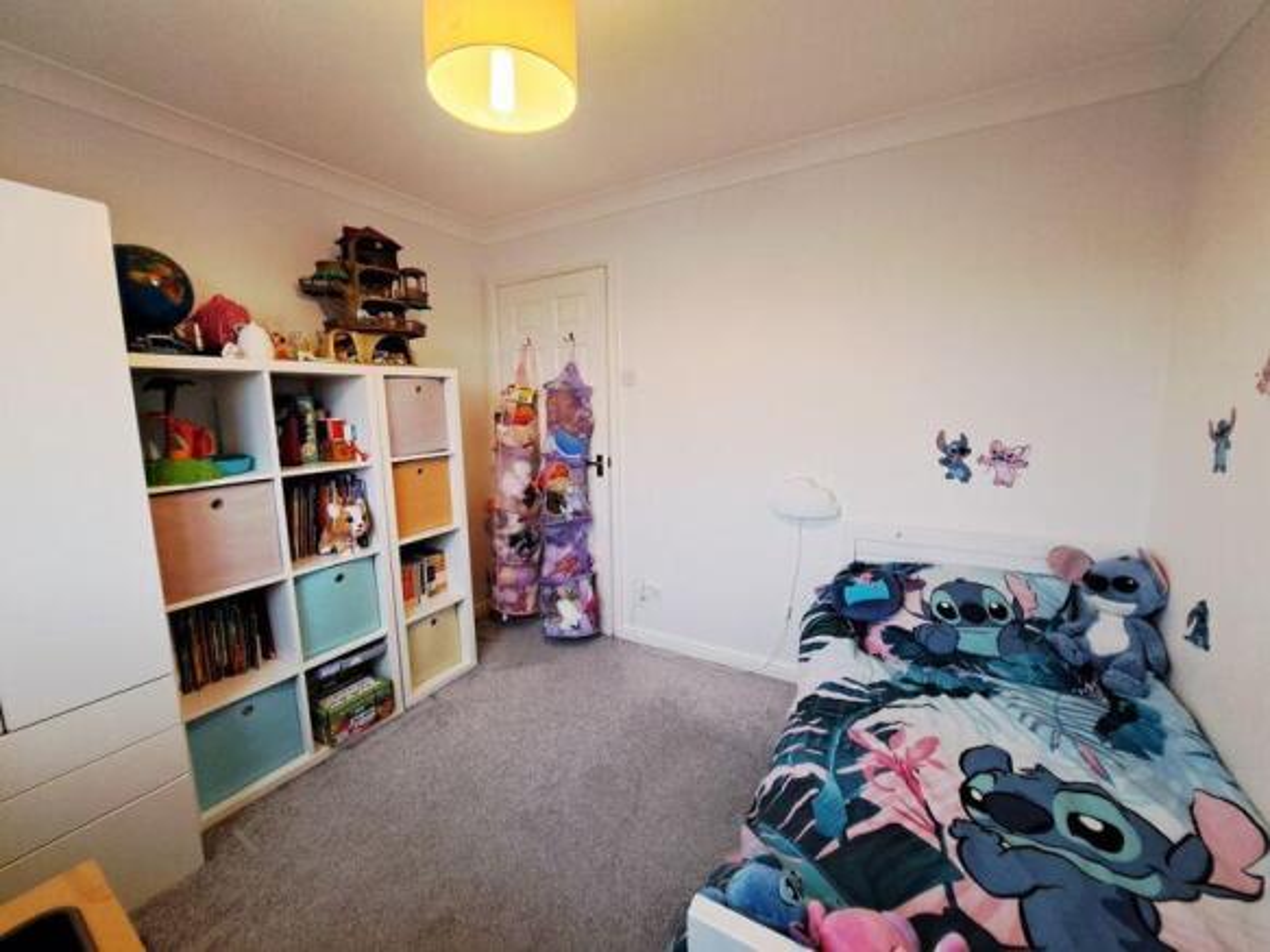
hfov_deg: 106.2
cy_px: 476
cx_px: 635
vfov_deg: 89.9
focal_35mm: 13
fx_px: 477
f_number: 2.2
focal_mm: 1.74
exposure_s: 1/50
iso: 160
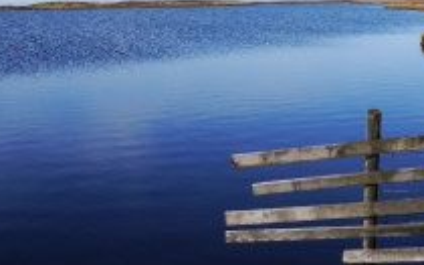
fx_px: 705
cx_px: 275
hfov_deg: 33.3
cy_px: 49
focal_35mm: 61
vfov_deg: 21.0
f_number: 7.1
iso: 160
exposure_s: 1/500
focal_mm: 14
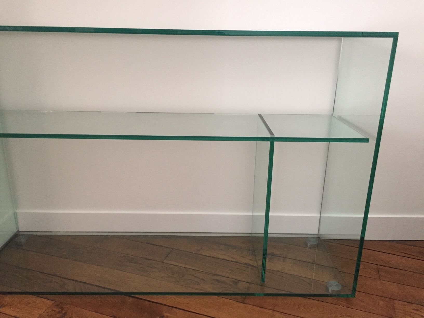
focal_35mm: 29
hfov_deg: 61.7
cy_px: 159
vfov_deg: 48.2
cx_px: 212
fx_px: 355
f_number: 2.2
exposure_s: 1/20
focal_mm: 4.15
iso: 250
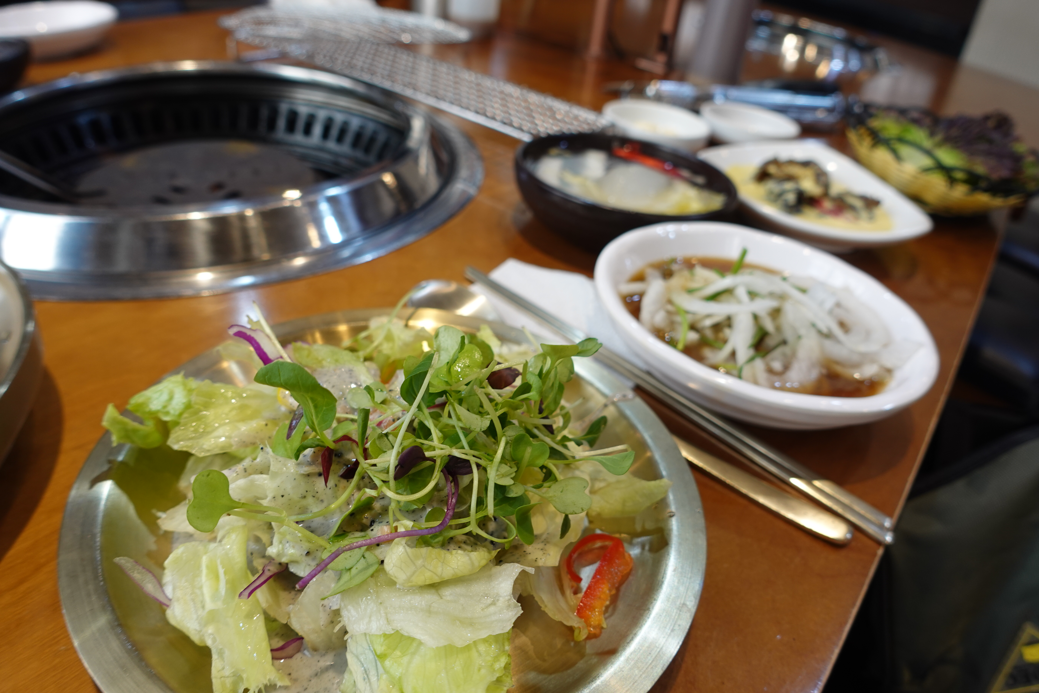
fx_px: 779
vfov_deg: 47.9
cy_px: 346
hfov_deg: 67.4
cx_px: 520
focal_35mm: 27
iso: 125
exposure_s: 1/30
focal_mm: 10.69
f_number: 2.8
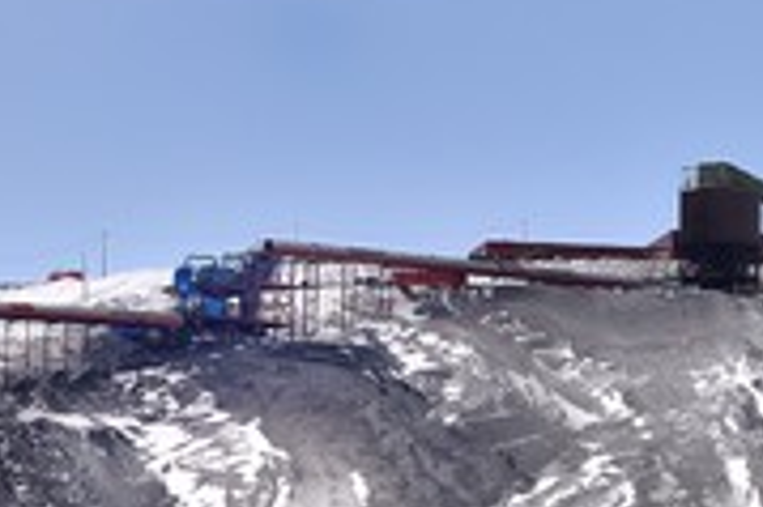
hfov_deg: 4.4
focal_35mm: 469
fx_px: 9931
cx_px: 245
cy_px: 533
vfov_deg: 2.9
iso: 400
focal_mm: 200
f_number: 7.1
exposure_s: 1/250
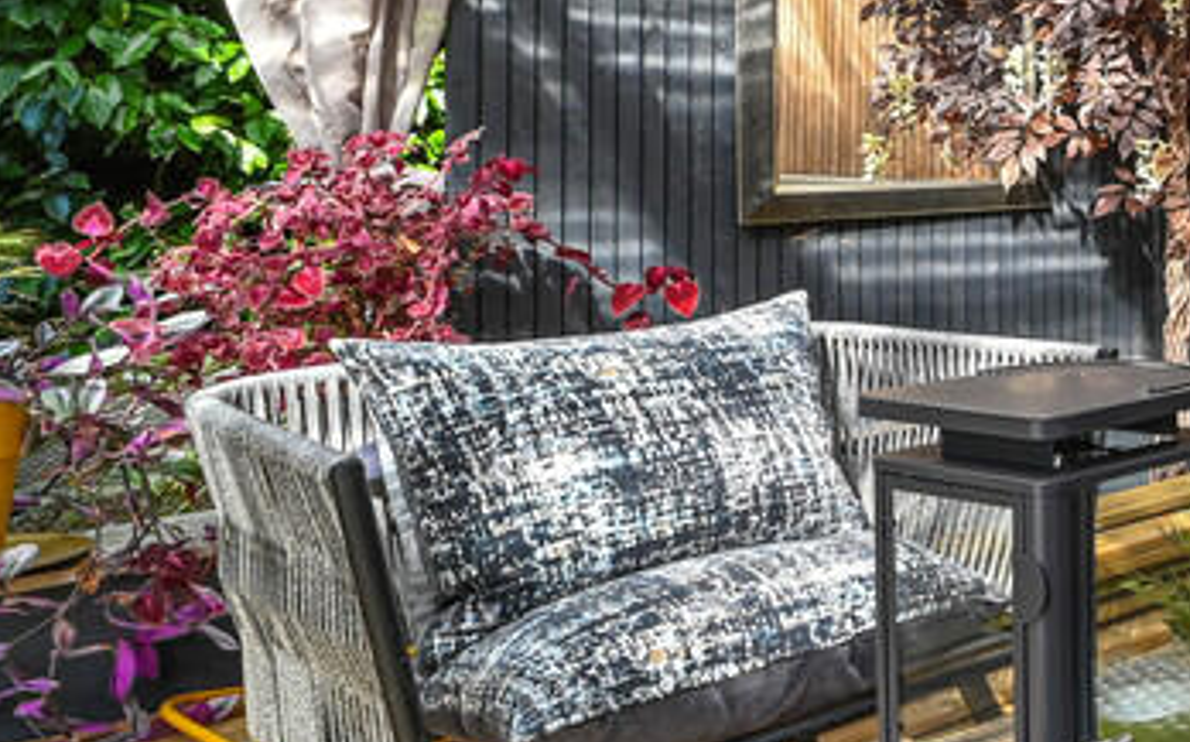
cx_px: 1710
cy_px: 200
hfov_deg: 30.6
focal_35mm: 42
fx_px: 1361
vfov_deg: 30.1
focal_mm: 14
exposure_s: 1/15
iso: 400
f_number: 8
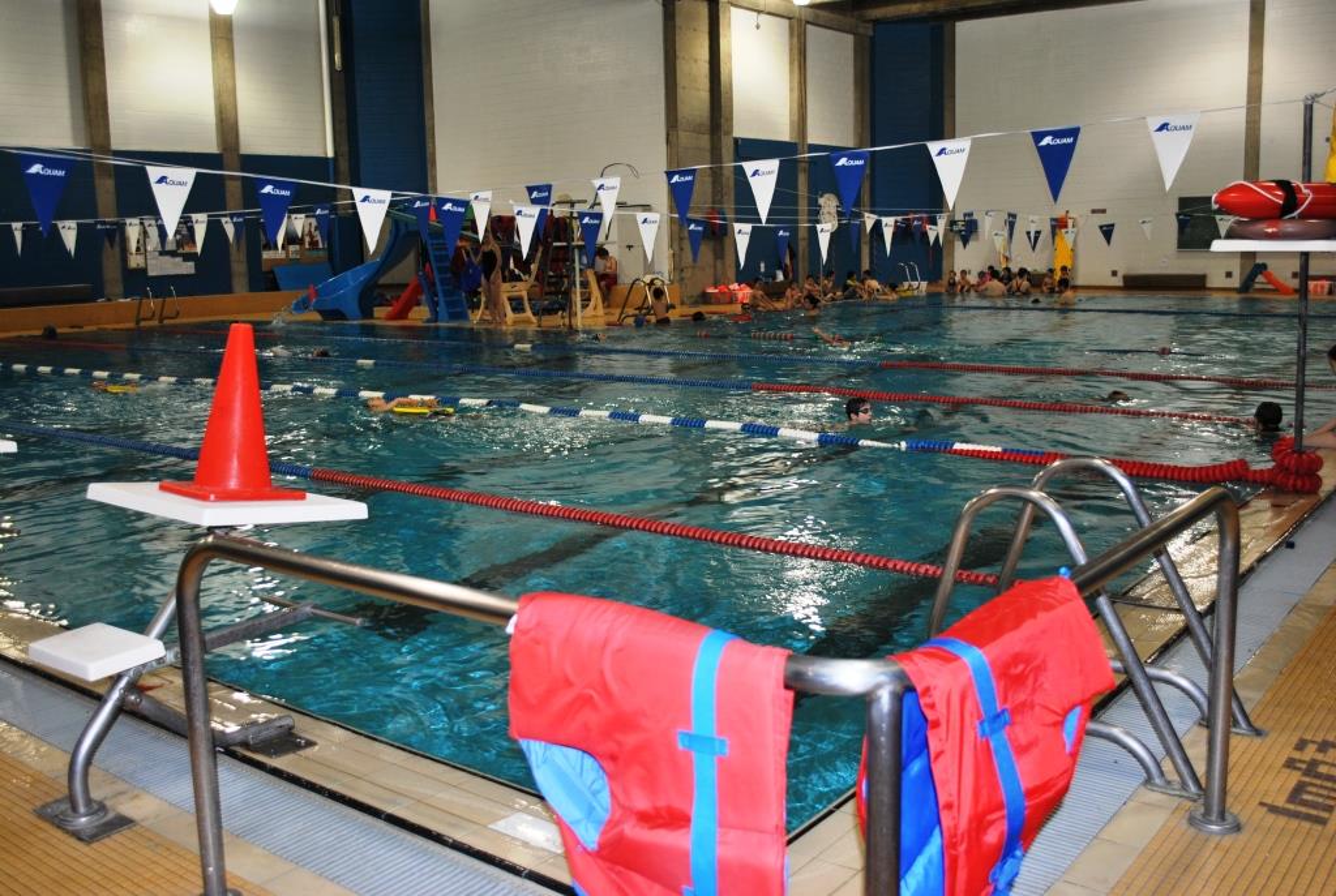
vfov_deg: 40.1
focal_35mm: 33
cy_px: 448
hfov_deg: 57.1
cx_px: 668
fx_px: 1227
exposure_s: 1/60
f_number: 4
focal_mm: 22
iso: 200
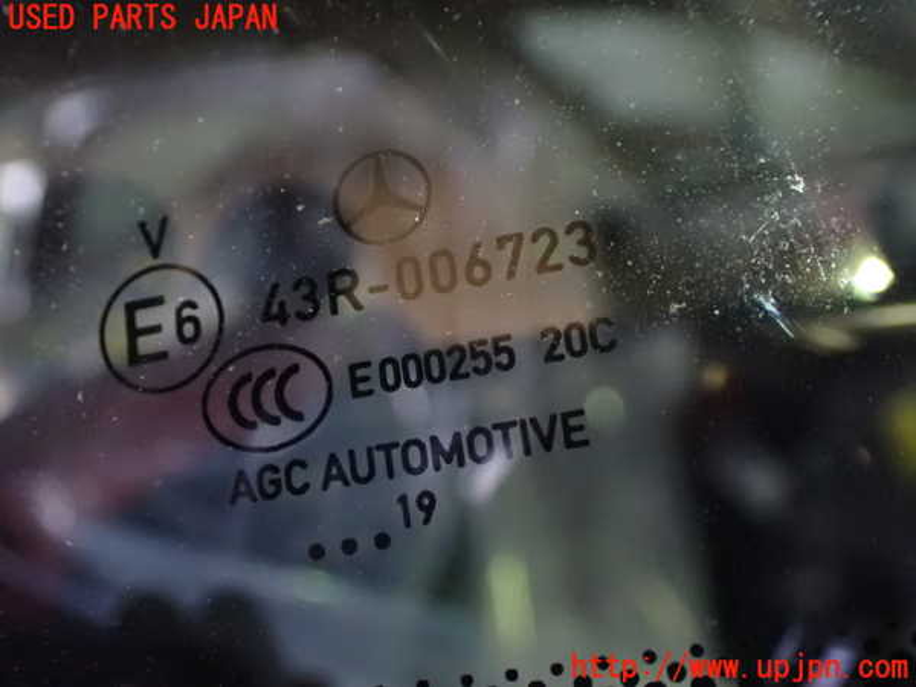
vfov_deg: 35.1
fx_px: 1085
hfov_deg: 45.8
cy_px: 344
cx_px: 458
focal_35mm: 41
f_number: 2.8
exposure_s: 1/25
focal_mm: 7.31
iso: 1600
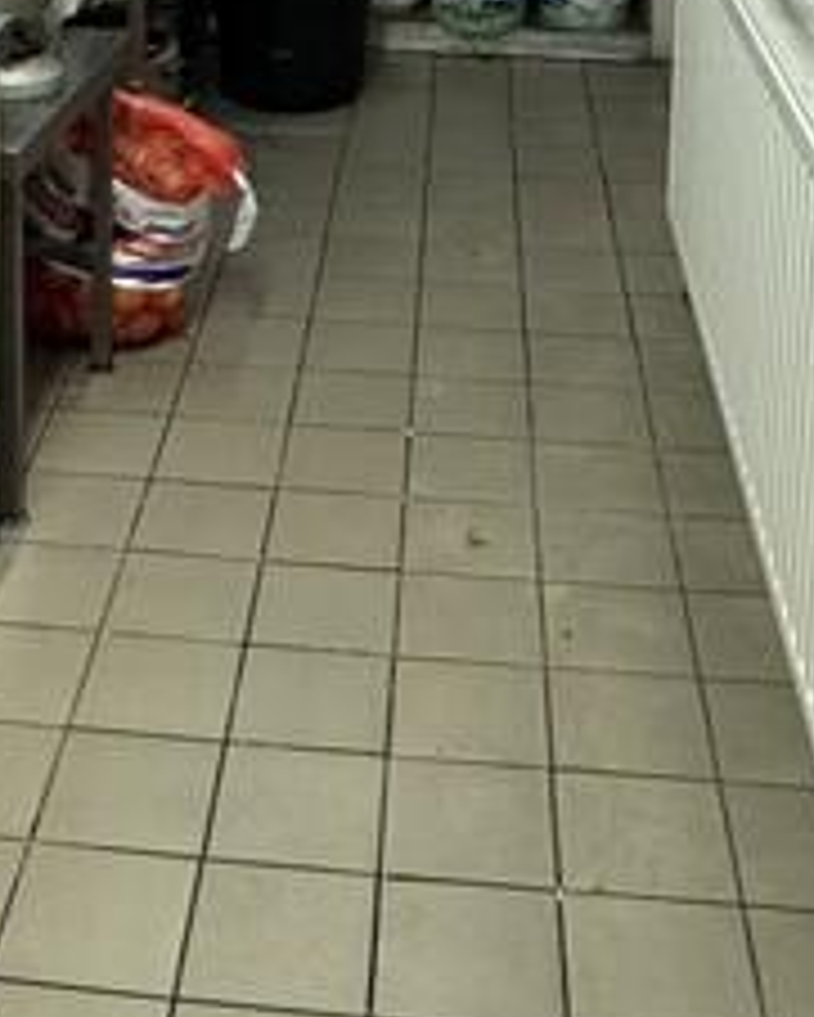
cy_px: -140
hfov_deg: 24.5
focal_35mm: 62
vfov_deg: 27.5
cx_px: 256
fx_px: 1866
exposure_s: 1/100
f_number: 2.2
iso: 250
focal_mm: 2.22
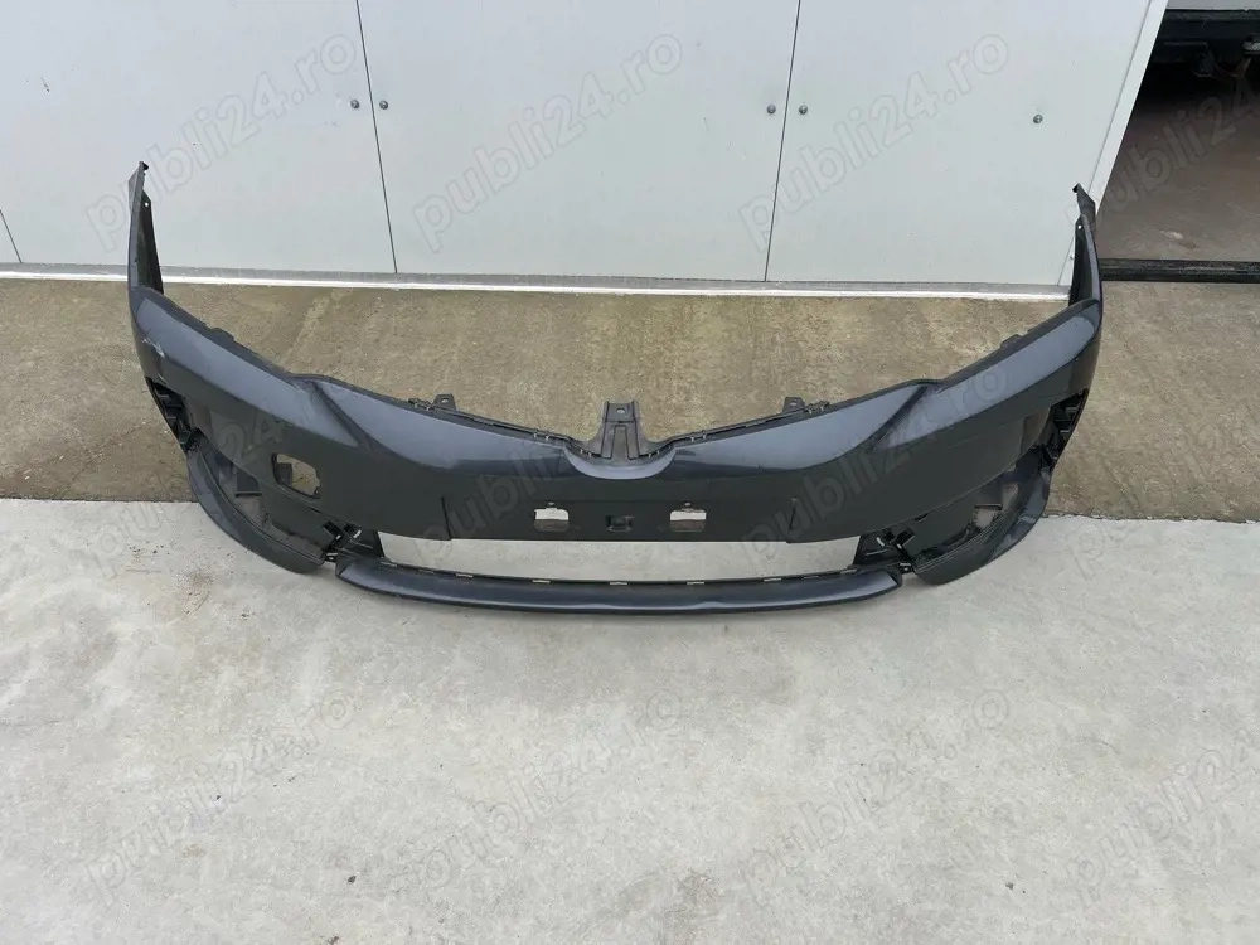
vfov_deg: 53.1
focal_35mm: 26
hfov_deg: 67.3
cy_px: 472
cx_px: 630
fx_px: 946
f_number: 1.5
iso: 50
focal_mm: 5.7
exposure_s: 1/957
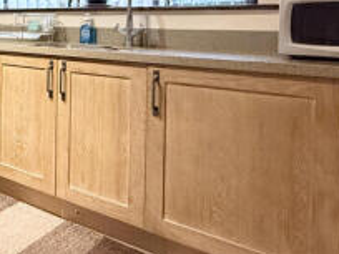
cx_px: -34
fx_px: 392
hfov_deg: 38.6
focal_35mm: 40
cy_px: 27
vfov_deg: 34.1
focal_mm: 2.22
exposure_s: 1/100
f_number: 2.2
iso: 640
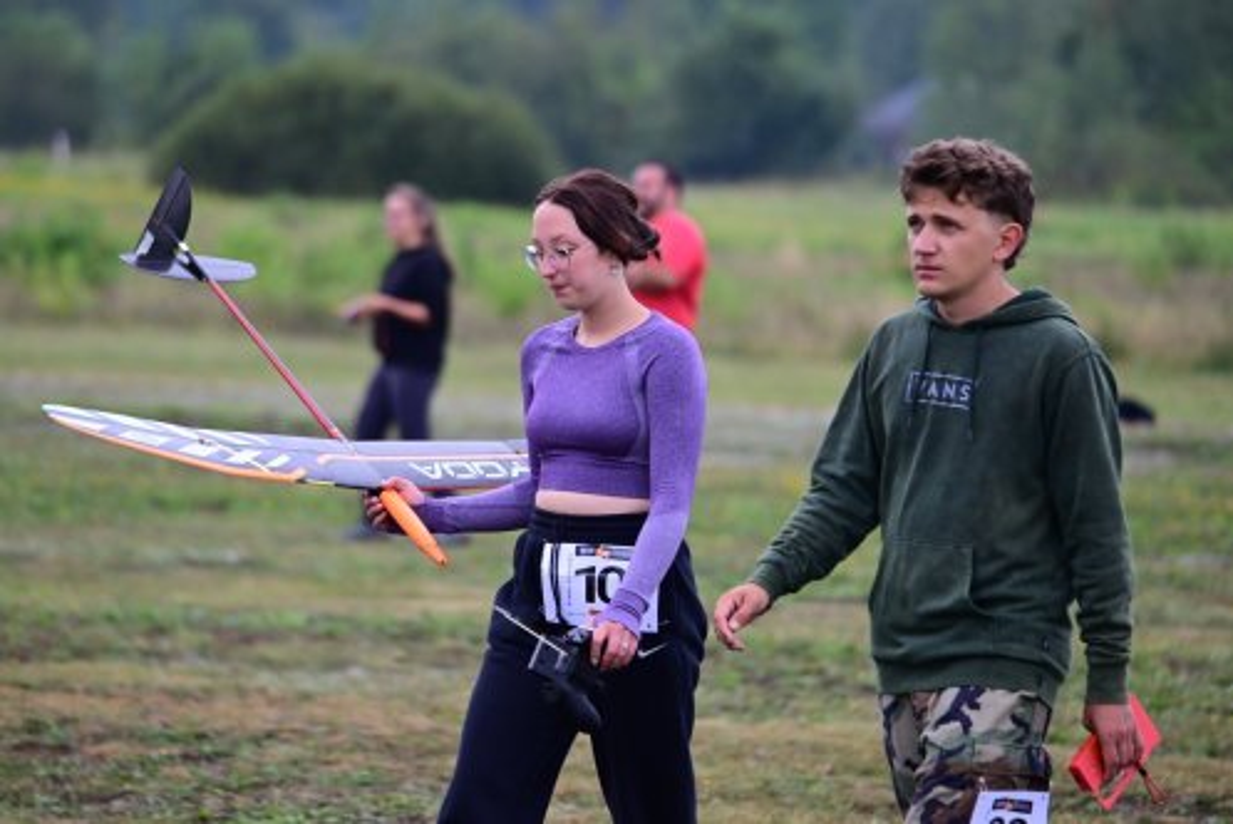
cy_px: 412
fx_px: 9938
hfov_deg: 7.1
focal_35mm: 290
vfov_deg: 4.7
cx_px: 616
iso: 1600
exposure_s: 1/1600
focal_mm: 290
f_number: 6
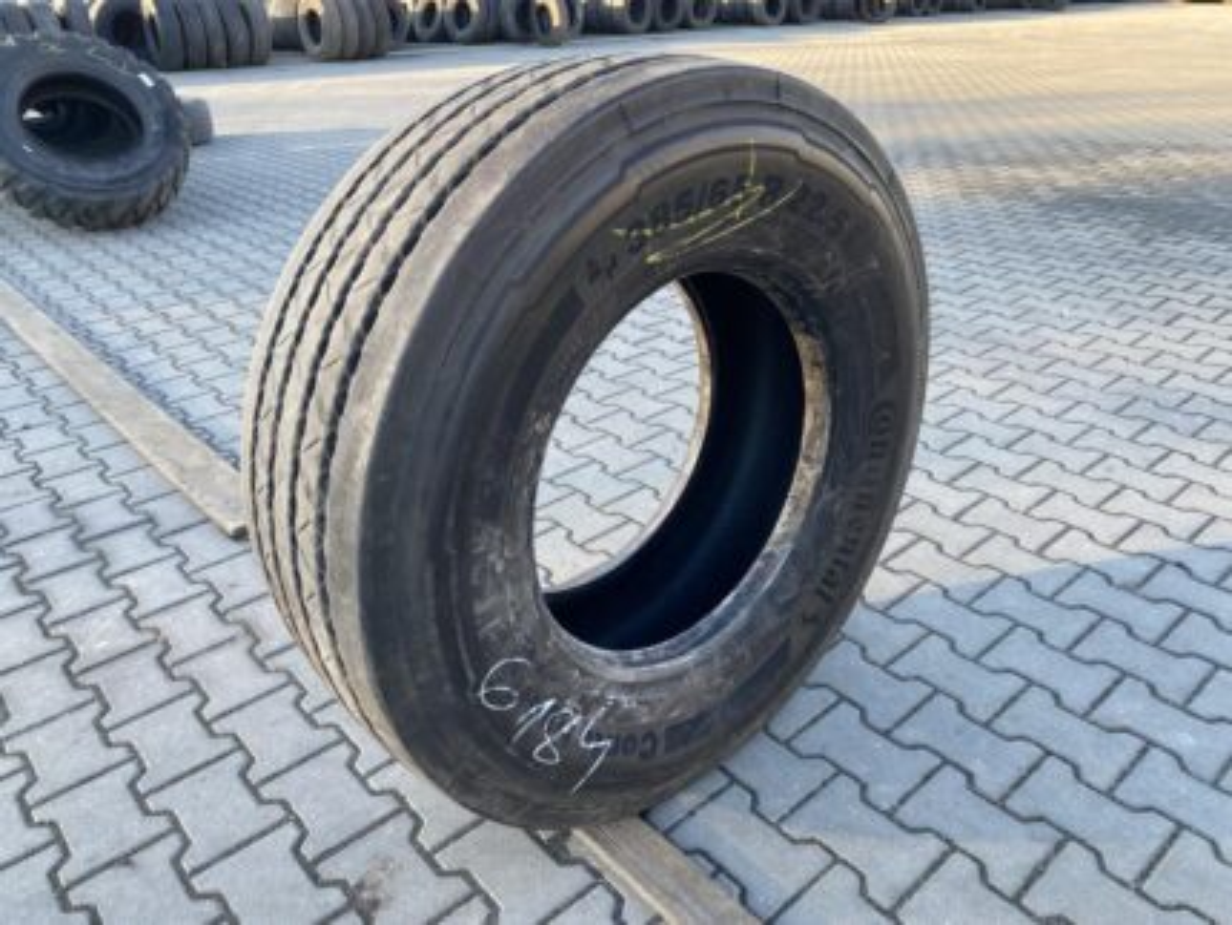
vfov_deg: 53.1
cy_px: 462
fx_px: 926
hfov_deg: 67.3
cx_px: 616
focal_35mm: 26
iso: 40
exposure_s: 1/121
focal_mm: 4.25
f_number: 1.8
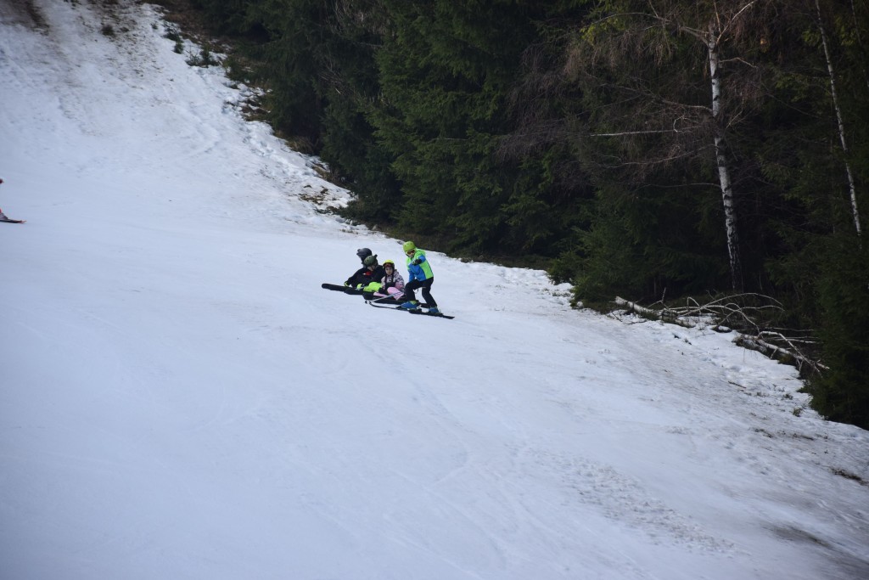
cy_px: 290
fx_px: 5070
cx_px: 434
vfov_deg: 6.5
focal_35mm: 210
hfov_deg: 9.8
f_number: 5.6
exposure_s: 1/1000
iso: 640
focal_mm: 140
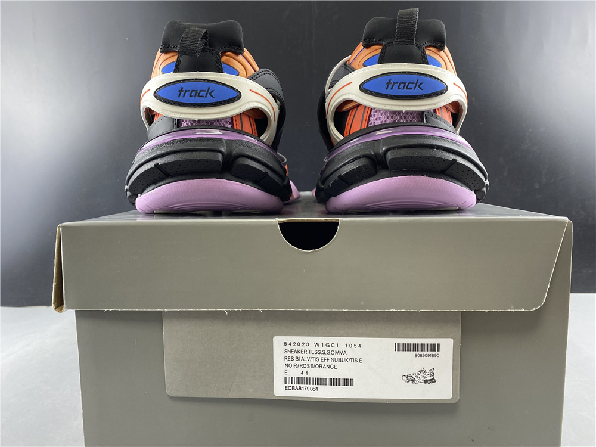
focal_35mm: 26
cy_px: 224
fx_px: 448
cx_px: 298
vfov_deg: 53.1
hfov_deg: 67.3
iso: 125
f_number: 1.8
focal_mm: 4.25
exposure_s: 1/50
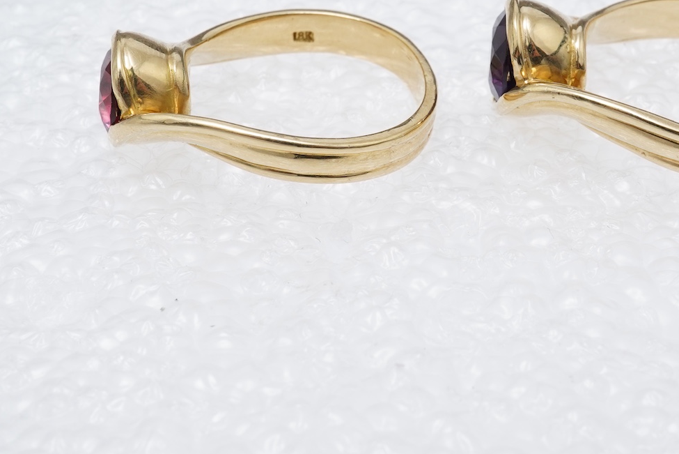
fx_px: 1566
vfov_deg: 16.4
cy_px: 135
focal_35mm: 83
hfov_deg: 24.4
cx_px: 447
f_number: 22
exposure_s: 1/125
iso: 500
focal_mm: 30
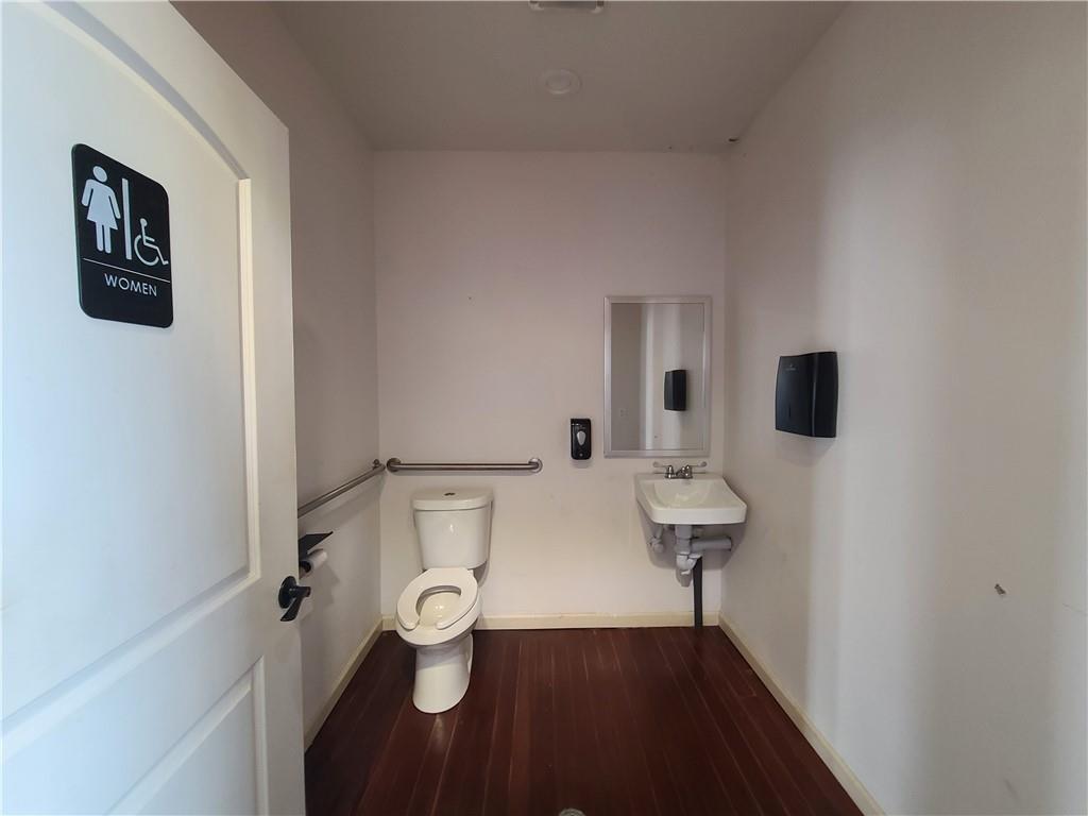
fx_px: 409
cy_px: 408
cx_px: 544
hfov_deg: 106.2
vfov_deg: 89.9
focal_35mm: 13
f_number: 2.2
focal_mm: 2.2
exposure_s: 1/30
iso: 400
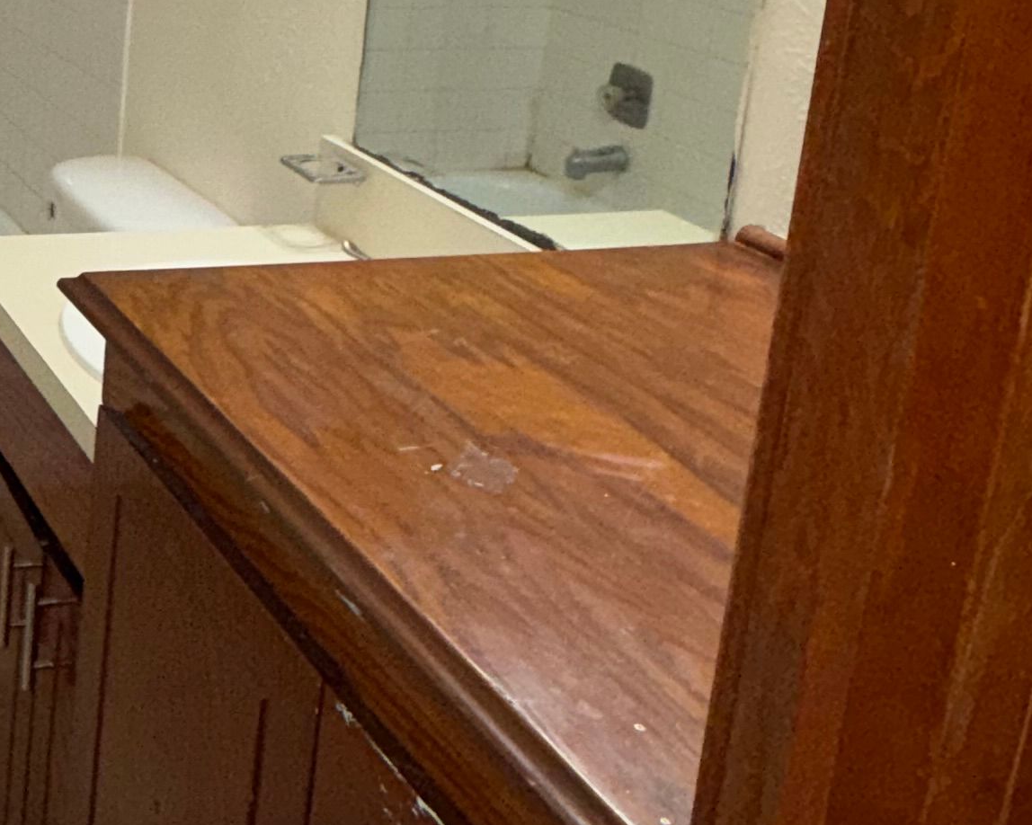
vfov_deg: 29.5
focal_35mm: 48
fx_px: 1466
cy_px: 10
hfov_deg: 32.4
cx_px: -194
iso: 100
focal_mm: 2.22
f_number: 2.2
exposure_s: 1/60
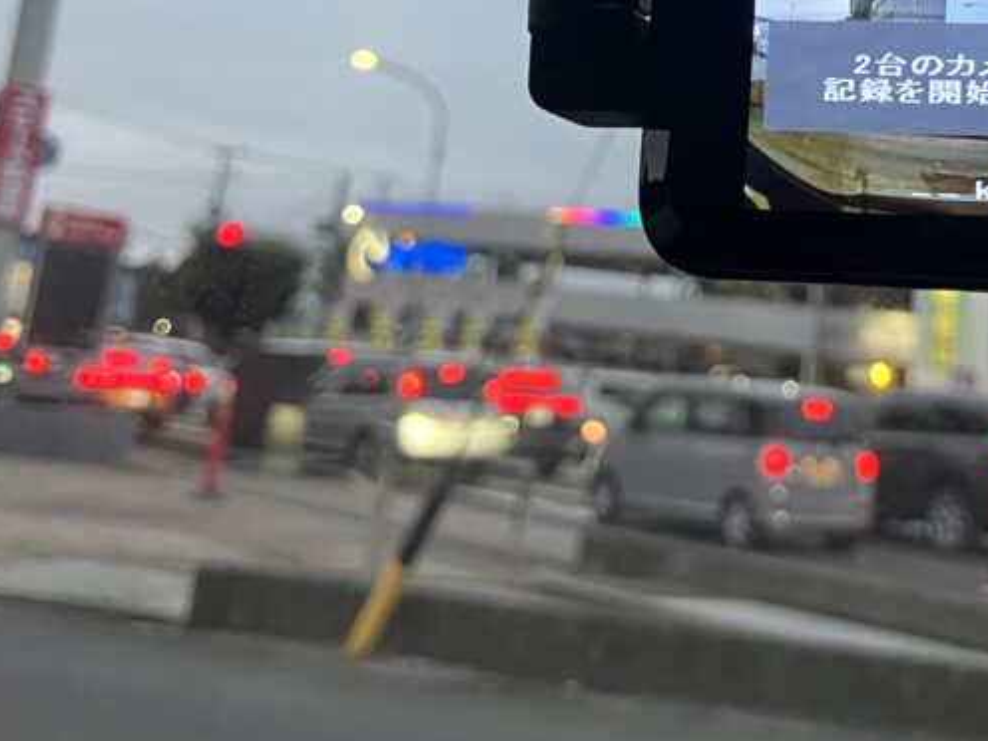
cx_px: 777
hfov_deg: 31.0
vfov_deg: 23.1
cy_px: 8
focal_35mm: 61
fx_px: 1741
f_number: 1.8
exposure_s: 1/60
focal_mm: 3.99
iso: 100
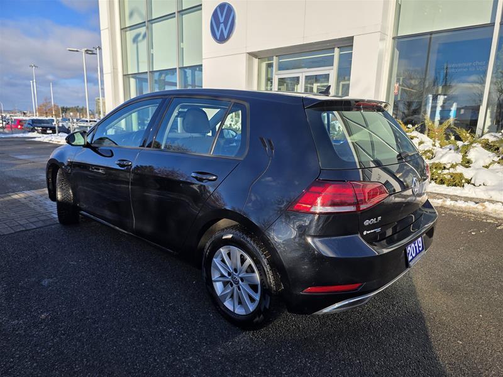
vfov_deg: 58.9
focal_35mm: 23
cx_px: 252
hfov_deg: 73.9
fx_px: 334
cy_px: 188
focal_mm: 6.3
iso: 80
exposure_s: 1/5608
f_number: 1.7
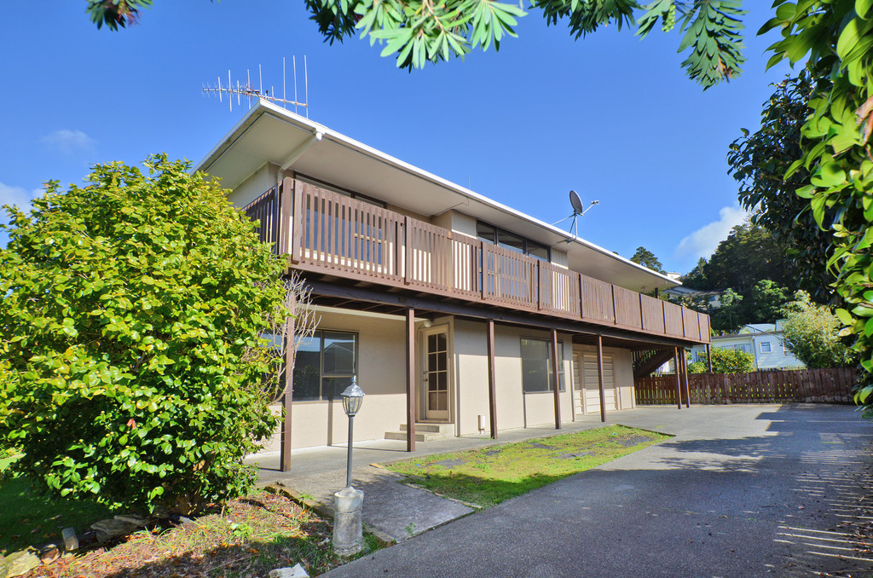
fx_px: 436
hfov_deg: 90.1
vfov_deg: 67.1
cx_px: 436
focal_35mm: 18
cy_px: 289
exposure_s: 1/250
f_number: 8
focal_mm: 12
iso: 200
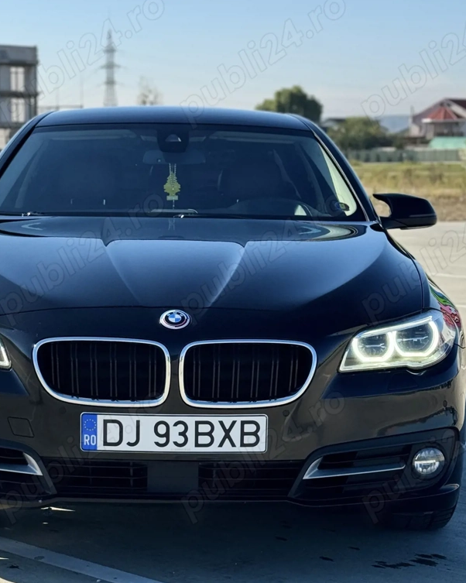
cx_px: 171
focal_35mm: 83
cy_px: 297
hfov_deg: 18.5
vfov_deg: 23.0
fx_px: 1431
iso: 64
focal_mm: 6.76
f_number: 1.78
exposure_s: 1/4975
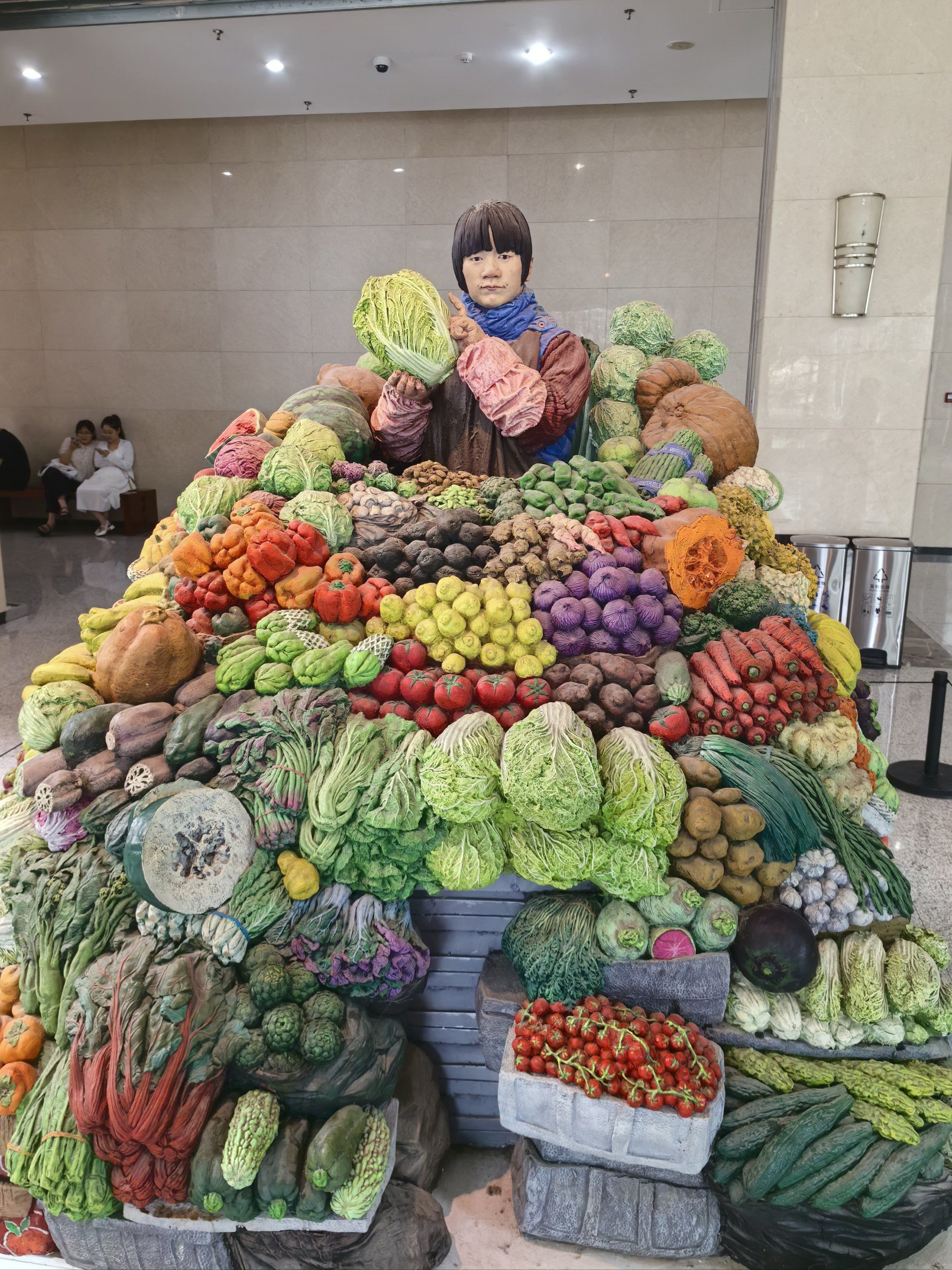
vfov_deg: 65.3
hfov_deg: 51.4
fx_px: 990
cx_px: 476
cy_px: 635
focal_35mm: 27
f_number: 2
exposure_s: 1/100
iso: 250
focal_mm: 5.75
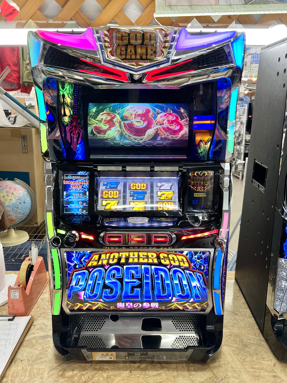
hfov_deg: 53.1
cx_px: 144
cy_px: 192
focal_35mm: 26
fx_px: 287
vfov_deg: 67.3
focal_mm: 5.7
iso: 64
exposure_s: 1/83
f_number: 1.5
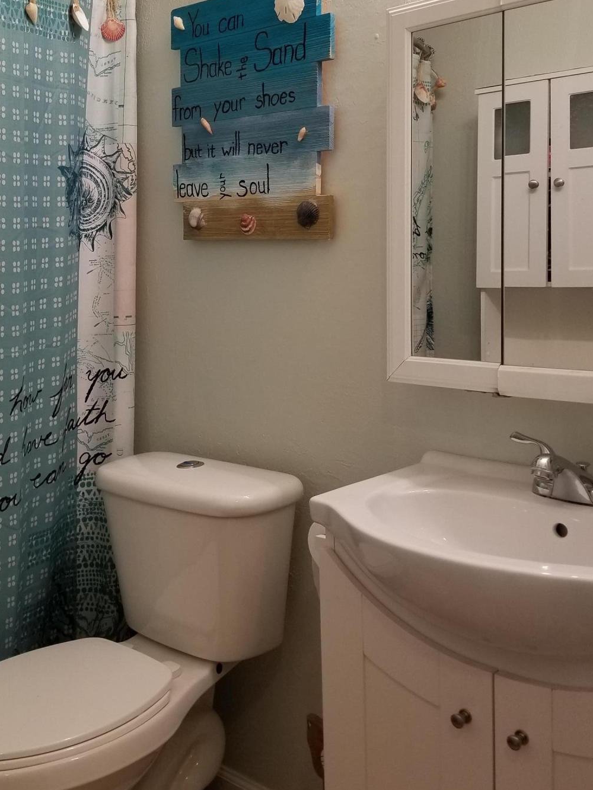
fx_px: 891
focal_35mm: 39
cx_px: 187
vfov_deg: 47.5
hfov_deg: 36.4
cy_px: 305
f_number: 1.7
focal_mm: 4.3
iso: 125
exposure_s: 1/60
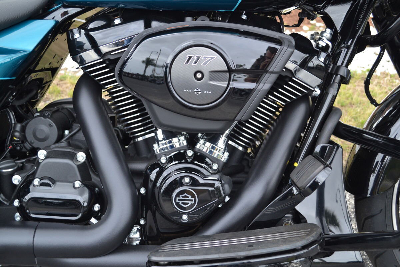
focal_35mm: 45
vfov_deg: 29.9
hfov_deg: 43.6
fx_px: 500
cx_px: 200
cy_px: 134
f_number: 5.6
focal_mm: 30
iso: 220
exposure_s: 1/125
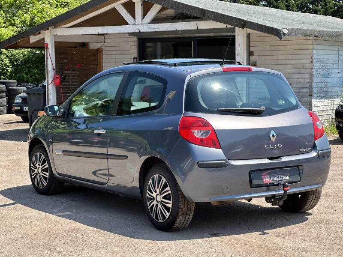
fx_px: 763
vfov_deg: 19.1
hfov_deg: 25.3
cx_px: 172
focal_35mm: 77
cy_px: 128
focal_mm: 9
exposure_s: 1/201
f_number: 2.8
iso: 25
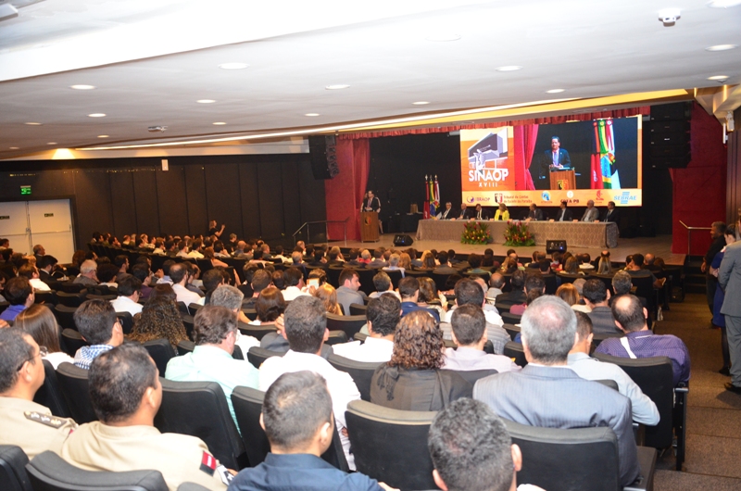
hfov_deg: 57.3
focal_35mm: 33
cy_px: 246
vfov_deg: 39.8
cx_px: 370
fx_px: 678
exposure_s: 1/80
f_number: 3.8
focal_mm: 22
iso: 1600
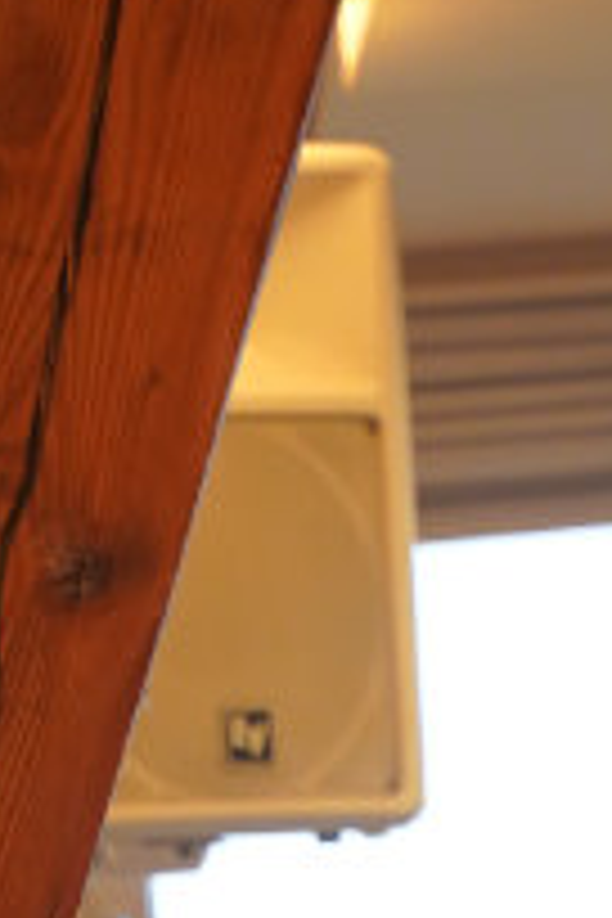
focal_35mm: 439
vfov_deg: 4.5
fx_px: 11194
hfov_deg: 3.1
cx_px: 776
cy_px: 2596
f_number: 4
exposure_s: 1/160
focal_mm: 70
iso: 1000
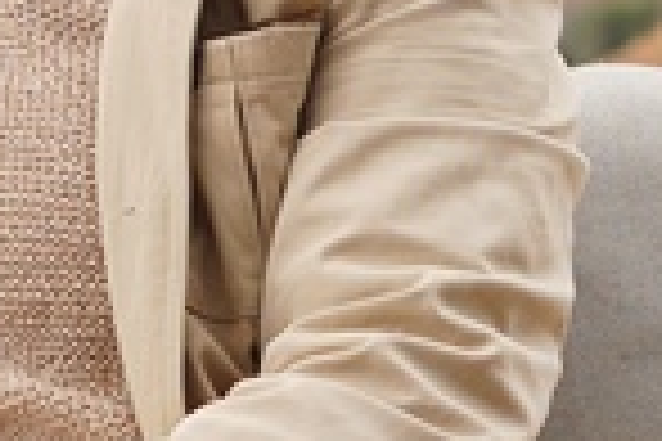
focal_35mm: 272
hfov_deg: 7.5
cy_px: 70
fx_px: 5001
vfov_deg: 5.0
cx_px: -212
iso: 100
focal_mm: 50
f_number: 4.5
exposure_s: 1/250
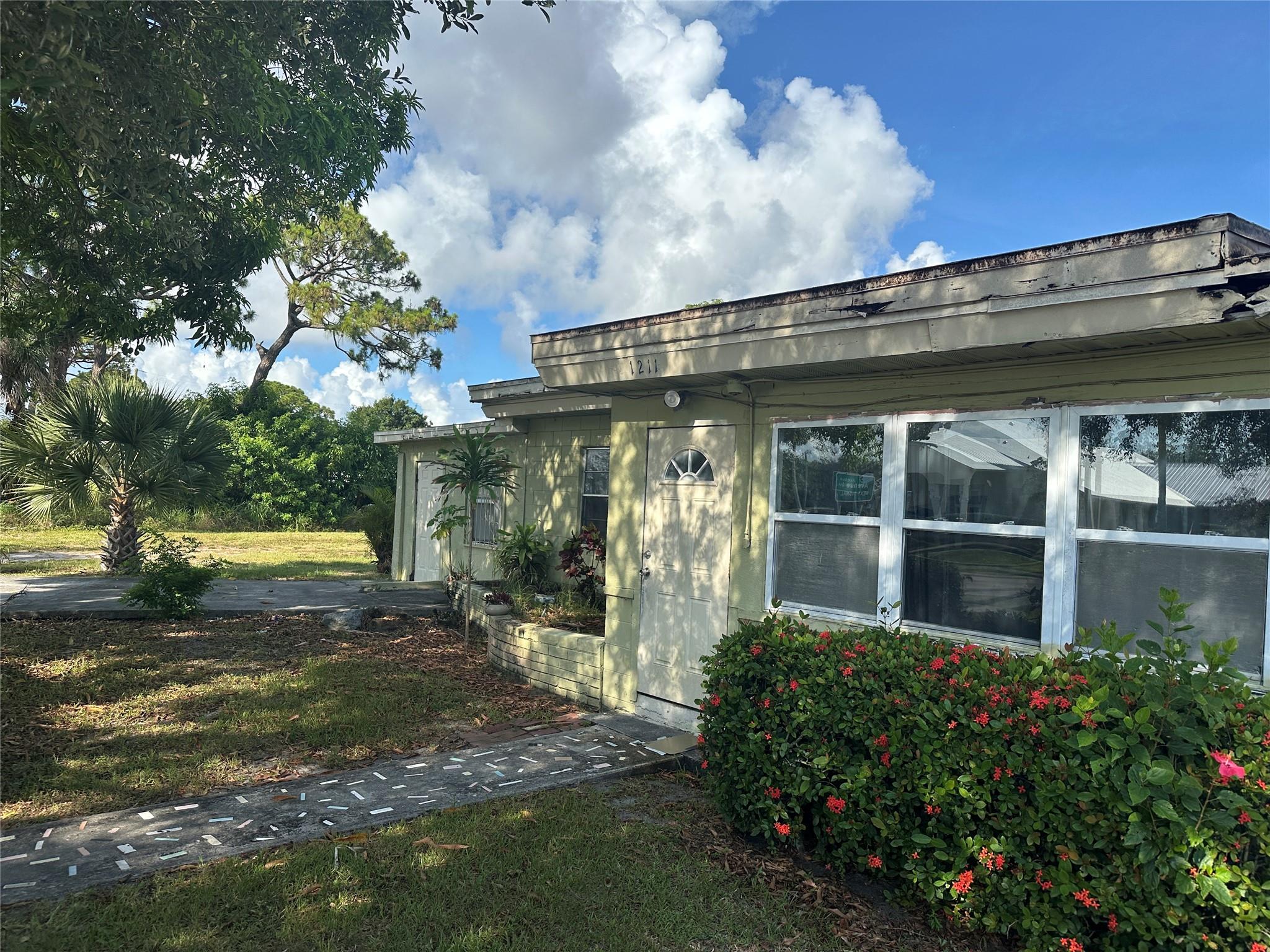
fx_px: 881
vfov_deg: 56.8
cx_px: 635
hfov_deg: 71.6
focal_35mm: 24
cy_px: 476
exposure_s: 1/3247
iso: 80
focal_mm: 6.86
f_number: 1.78
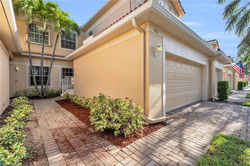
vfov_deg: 73.7
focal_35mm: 16
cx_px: 125
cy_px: 83
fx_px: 111
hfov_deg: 96.8
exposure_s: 1/125
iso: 200
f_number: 9
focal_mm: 16
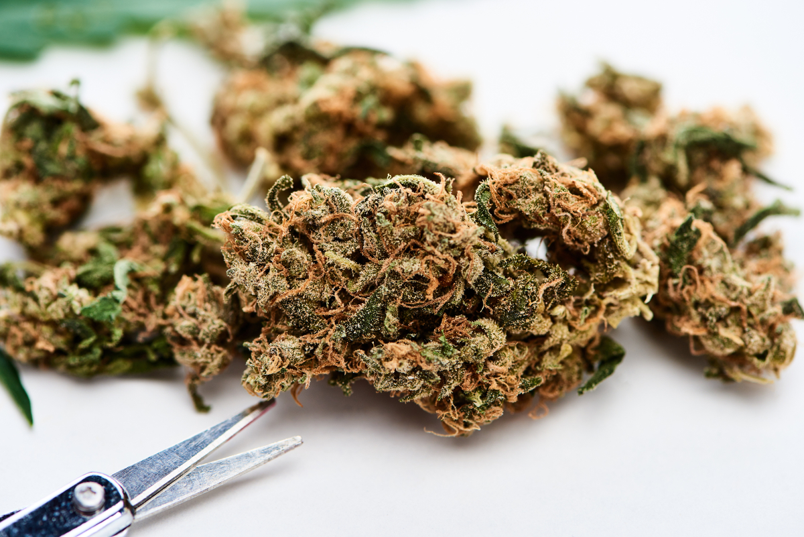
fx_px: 2346
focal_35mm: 105
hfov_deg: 19.4
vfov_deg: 13.1
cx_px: 402
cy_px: 268
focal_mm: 105
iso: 160
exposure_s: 1/160
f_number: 9
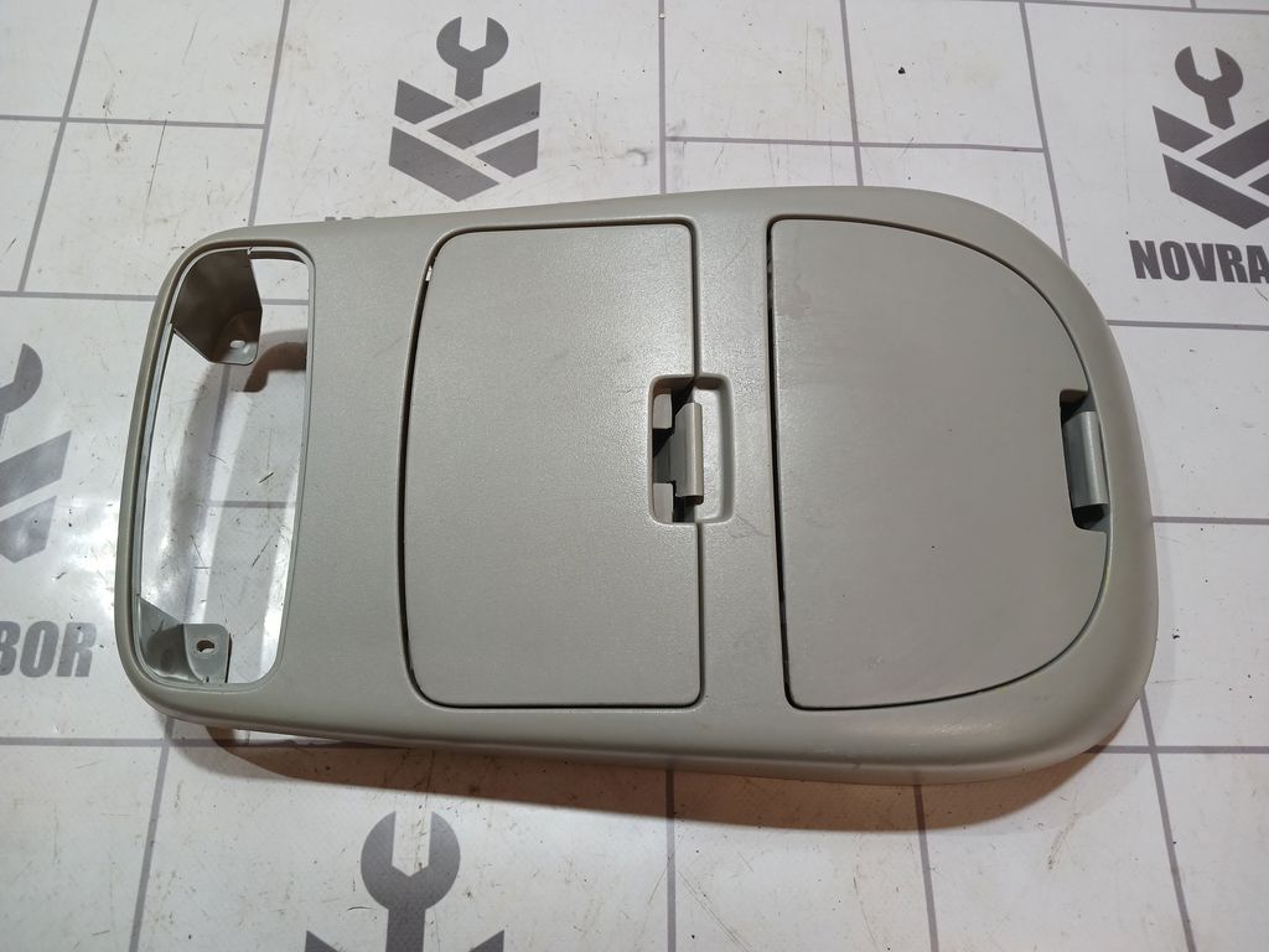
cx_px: 634
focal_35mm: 27
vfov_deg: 51.4
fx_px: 990
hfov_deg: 65.3
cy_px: 476
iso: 64
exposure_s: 1/50
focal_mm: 4
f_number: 1.8
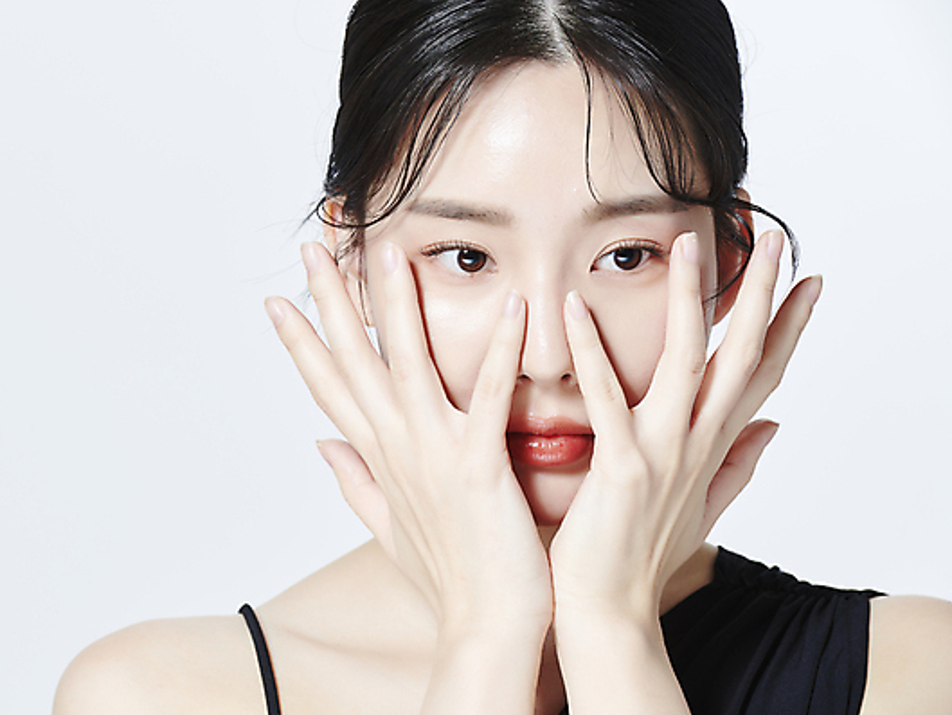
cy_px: 358
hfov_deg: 9.1
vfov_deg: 6.8
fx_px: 5997
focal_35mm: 218
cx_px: 427
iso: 64
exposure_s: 1/125
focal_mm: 200
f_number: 11
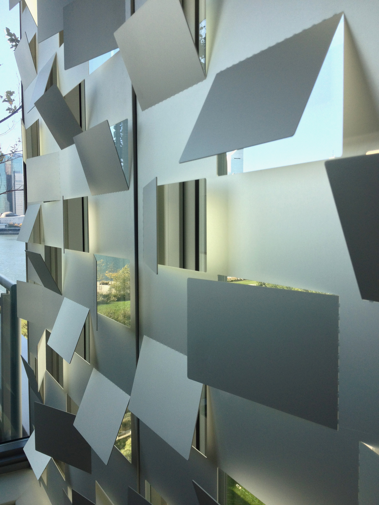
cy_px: 252
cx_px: 190
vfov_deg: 52.6
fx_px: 511
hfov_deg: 40.7
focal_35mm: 35
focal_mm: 4.28
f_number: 2.4
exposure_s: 1/246
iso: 50
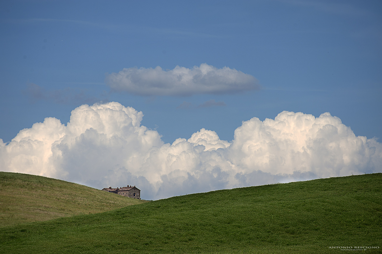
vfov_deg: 4.6
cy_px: 127
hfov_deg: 6.9
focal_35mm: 300
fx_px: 3181
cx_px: 191
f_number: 8
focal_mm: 300
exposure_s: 1/1600
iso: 200
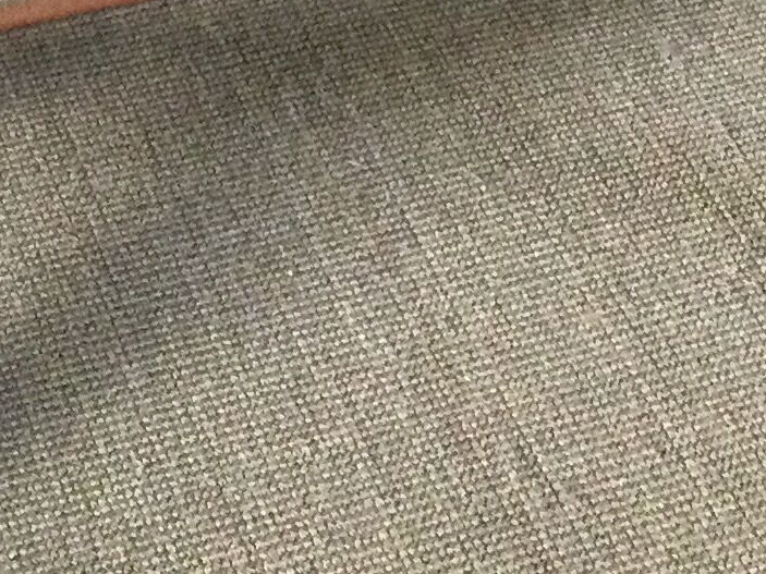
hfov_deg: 13.7
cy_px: -490
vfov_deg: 9.7
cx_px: 252
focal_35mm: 144
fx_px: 3186
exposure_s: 1/30
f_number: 2.4
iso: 200
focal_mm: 3.3
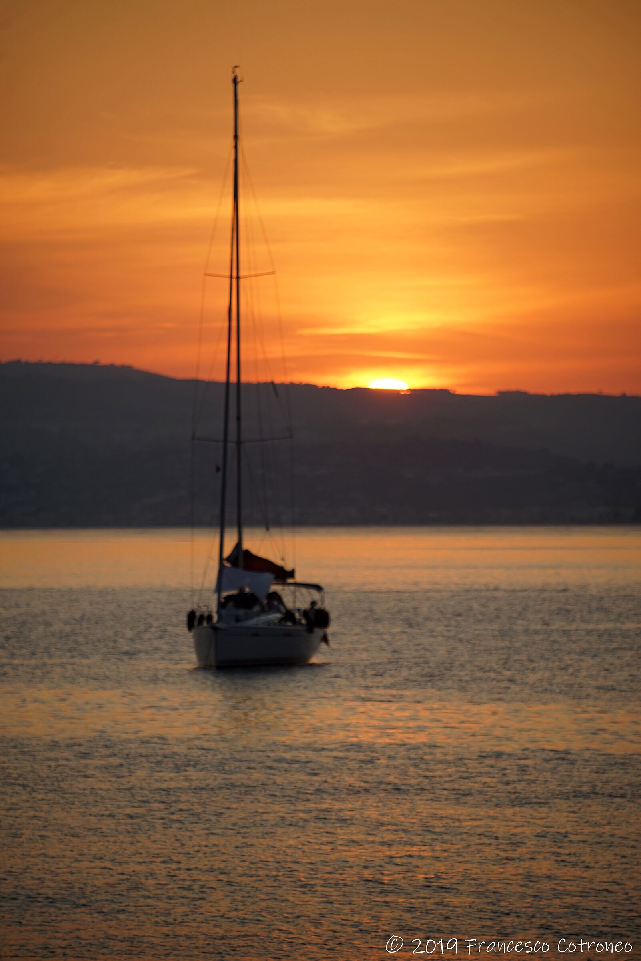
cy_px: 480
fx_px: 6671
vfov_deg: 8.2
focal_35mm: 250
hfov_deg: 5.5
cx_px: 320
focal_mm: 250
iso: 125
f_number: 5.6
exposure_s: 1/320
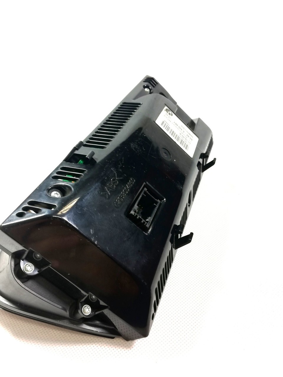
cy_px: 188
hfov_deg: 53.1
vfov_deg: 67.3
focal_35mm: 26
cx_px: 142
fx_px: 283
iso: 50
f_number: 2.2
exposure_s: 1/50
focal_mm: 3.81
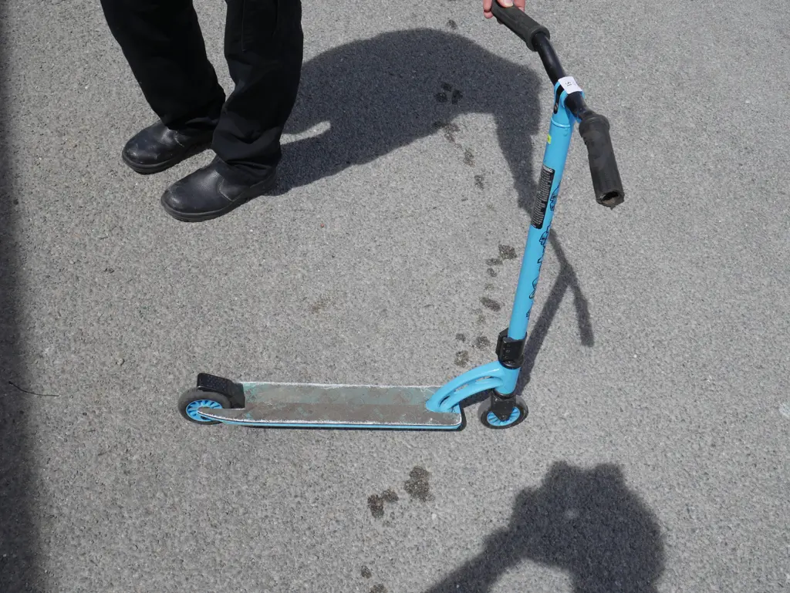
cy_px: 296
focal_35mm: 34
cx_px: 395
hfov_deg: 53.9
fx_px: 776
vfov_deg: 41.8
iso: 200
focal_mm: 17
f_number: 9
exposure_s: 1/500
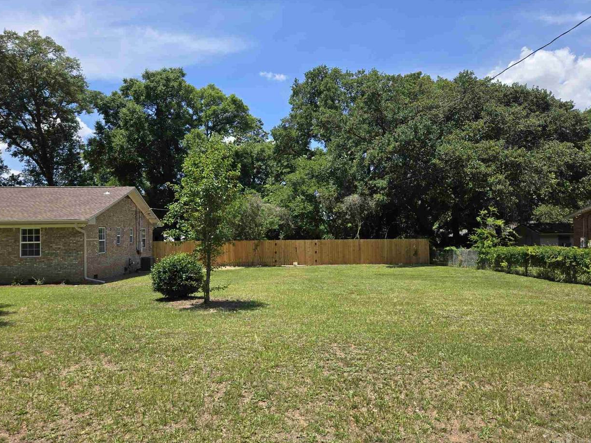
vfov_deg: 56.8
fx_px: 410
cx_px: 289
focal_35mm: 24
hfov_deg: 71.6
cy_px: 227
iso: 25
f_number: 1.8
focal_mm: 5.4
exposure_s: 1/1497
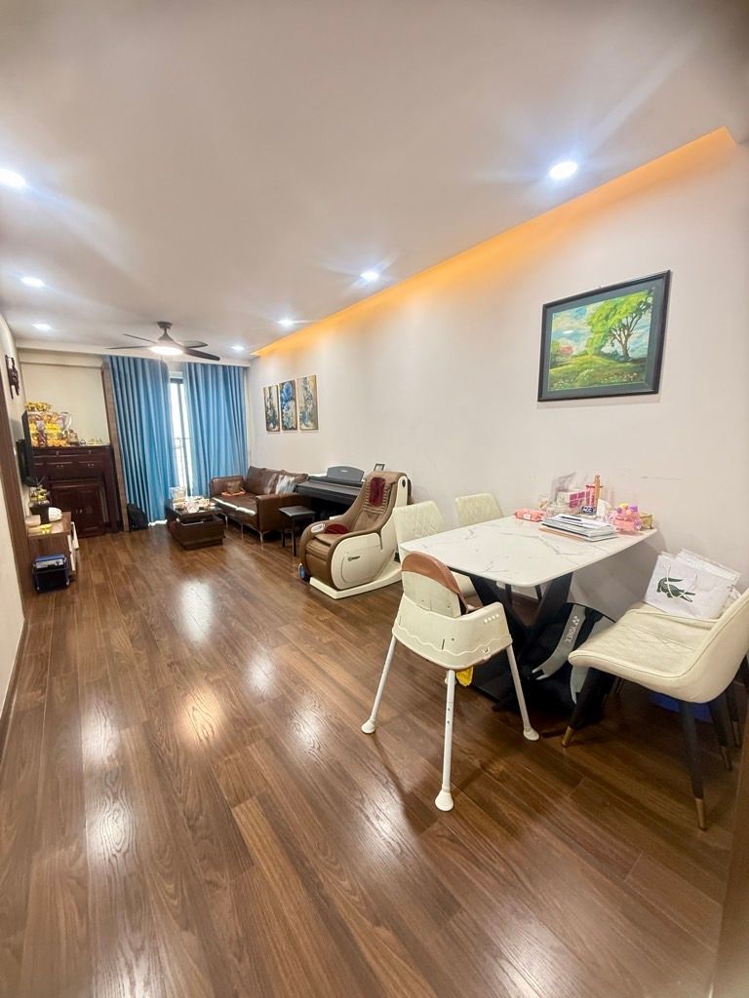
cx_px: 374
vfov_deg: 102.1
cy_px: 499
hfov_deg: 85.7
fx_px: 404
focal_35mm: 14
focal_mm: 2.22
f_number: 2.2
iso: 400
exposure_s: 1/50
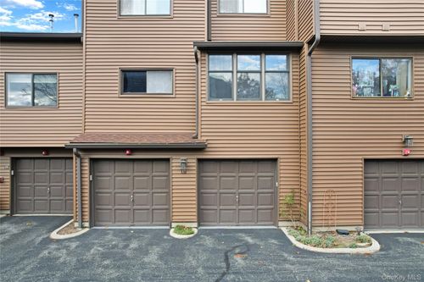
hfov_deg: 78.6
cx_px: 212
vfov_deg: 57.2
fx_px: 259
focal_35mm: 22
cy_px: 141
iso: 130
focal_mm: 8.38
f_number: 2.8
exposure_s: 1/320
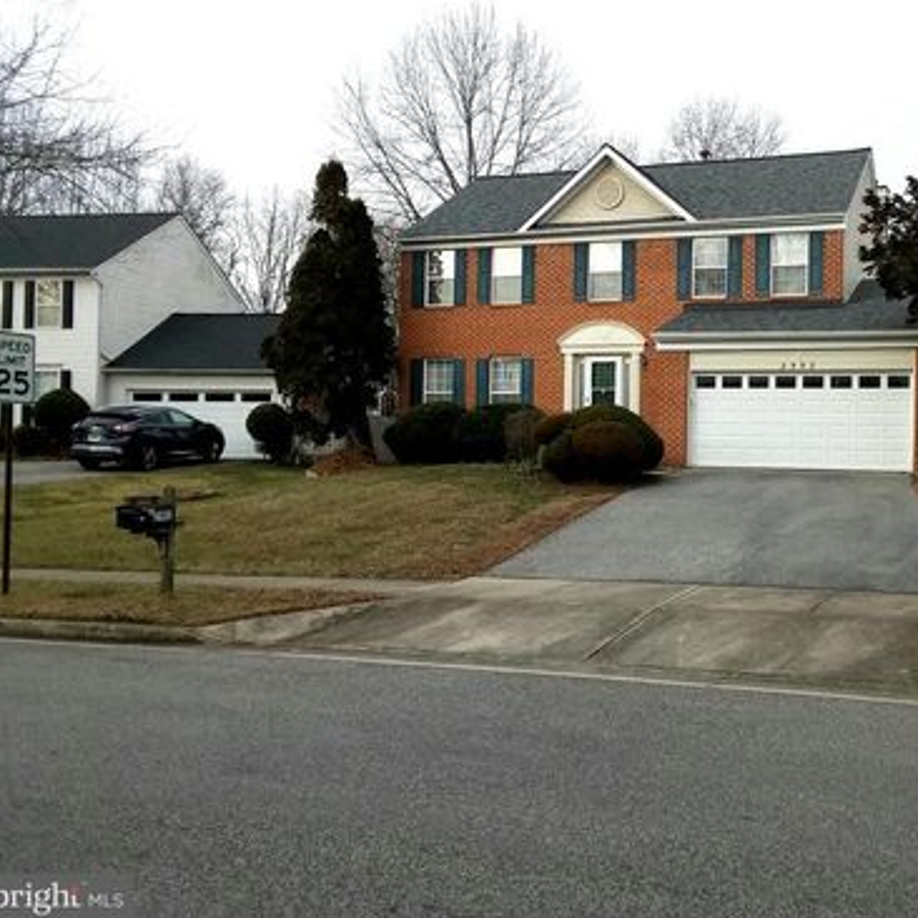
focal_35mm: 35
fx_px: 1050
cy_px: 453
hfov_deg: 46.5
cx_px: 607
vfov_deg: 47.2
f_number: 1.9
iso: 40
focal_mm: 2.47
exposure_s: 1/680
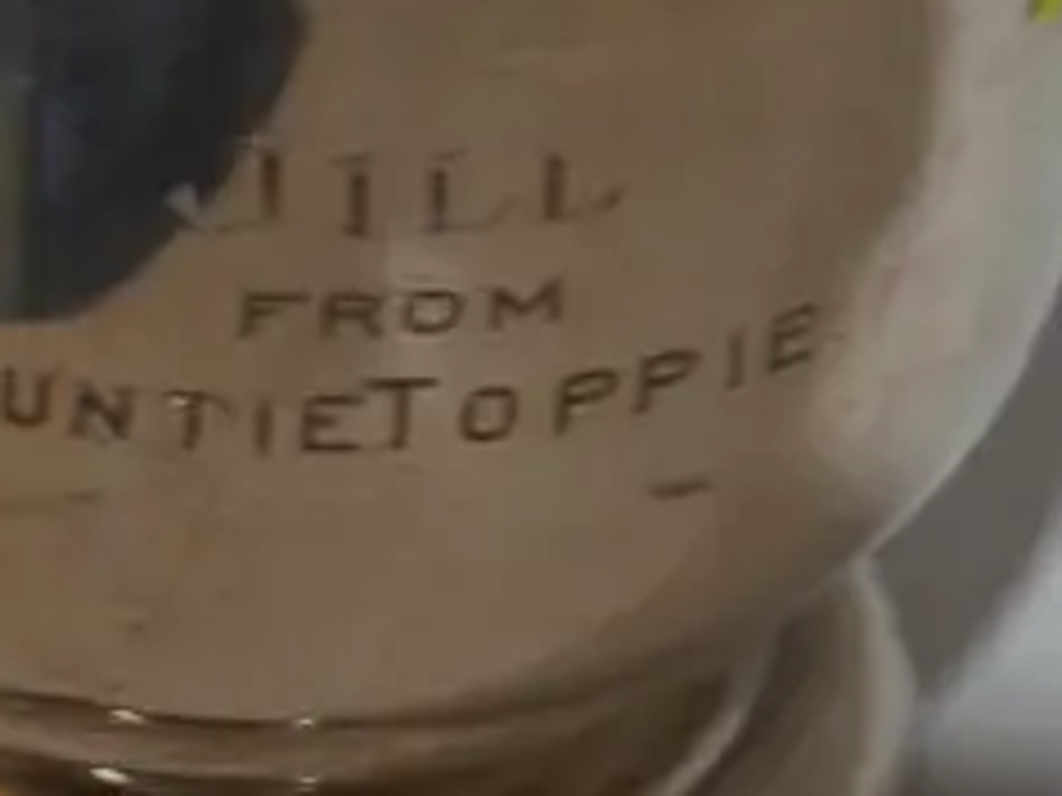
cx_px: 54
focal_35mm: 200
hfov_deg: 9.8
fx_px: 6136
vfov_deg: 7.4
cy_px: -227
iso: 200
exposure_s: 1/60
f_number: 5.1
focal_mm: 23
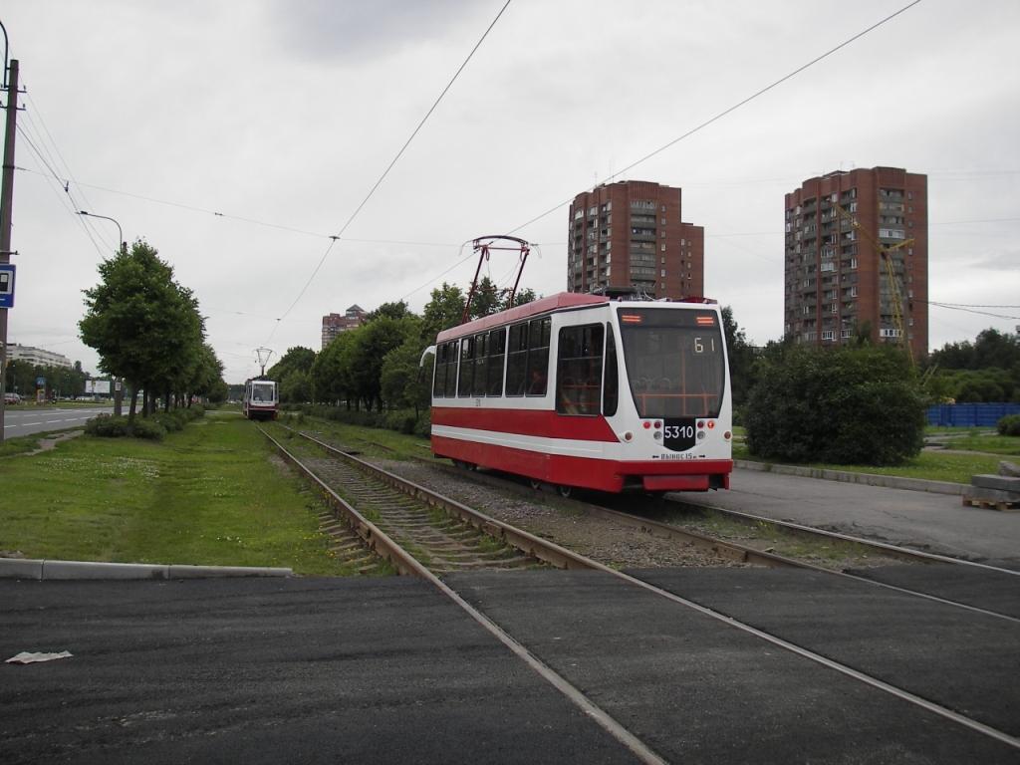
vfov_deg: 37.7
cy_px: 382
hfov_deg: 49.0
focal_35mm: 38
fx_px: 1120
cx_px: 510
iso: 50
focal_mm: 6.3
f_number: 3.3
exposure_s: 1/400
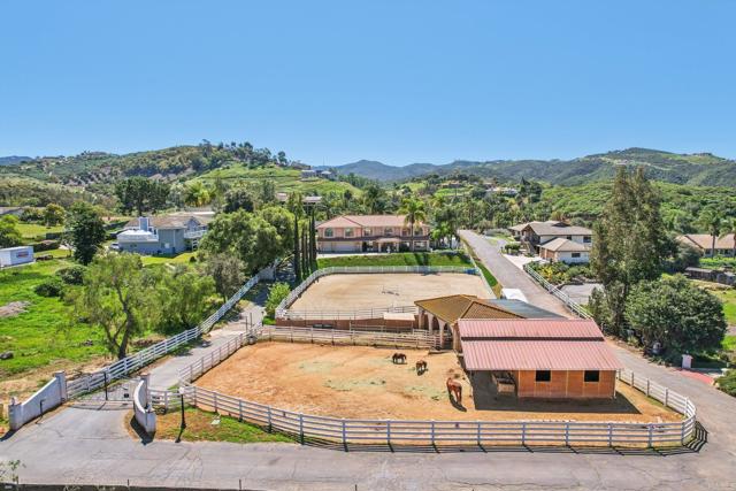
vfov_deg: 57.3
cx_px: 368
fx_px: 450
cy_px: 246
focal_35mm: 22
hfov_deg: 78.6
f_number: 2.8
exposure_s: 1/2000
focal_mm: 8.4
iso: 120
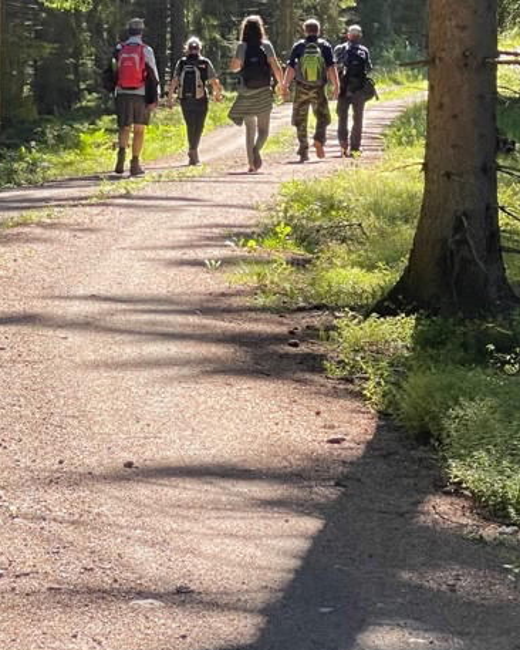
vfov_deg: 11.0
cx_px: 202
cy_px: 57
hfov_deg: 8.8
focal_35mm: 175
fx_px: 3364
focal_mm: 7.5
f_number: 2.2
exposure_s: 1/186
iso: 20
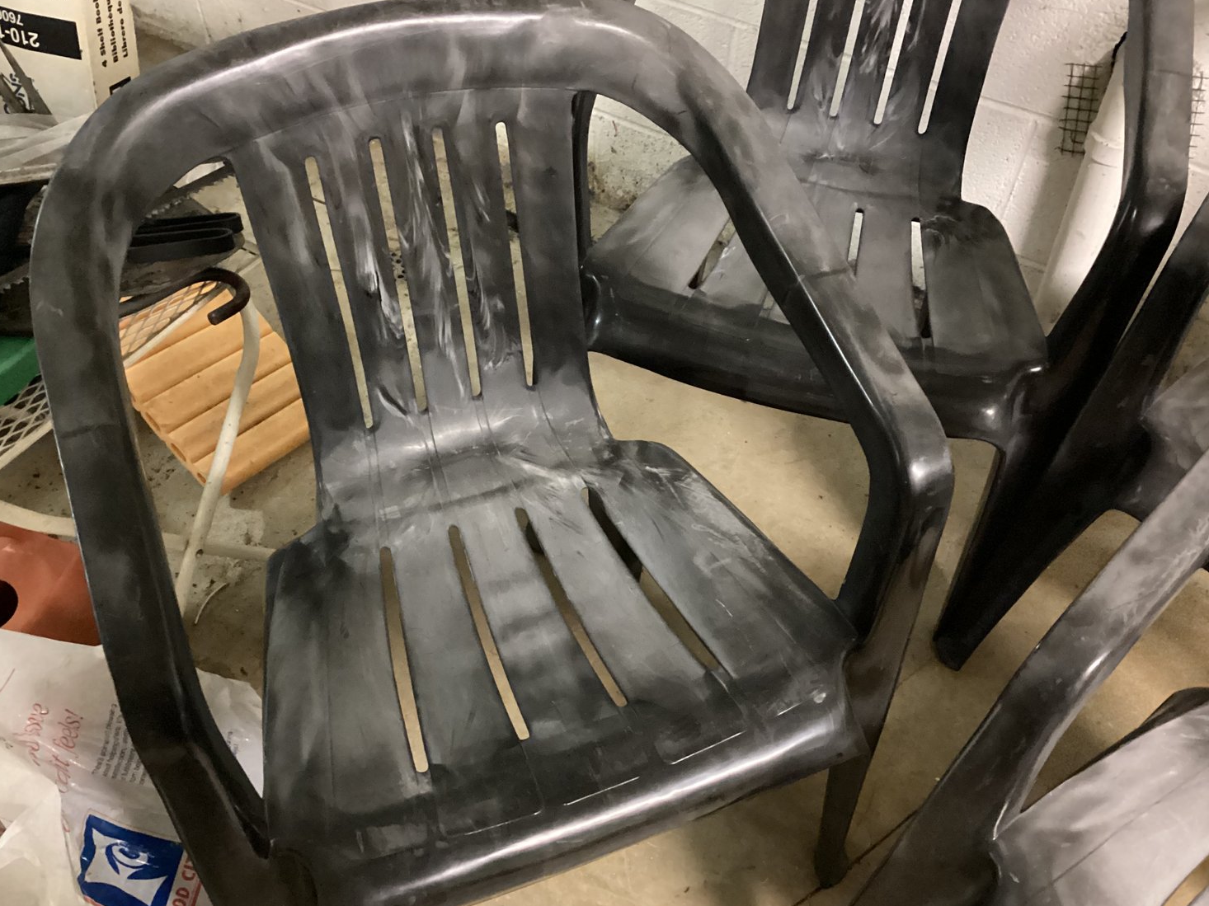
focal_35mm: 32
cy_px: 462
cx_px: 593
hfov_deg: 56.8
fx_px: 1117
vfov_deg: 44.1
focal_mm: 3.3
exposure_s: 1/17
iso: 640
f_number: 2.4
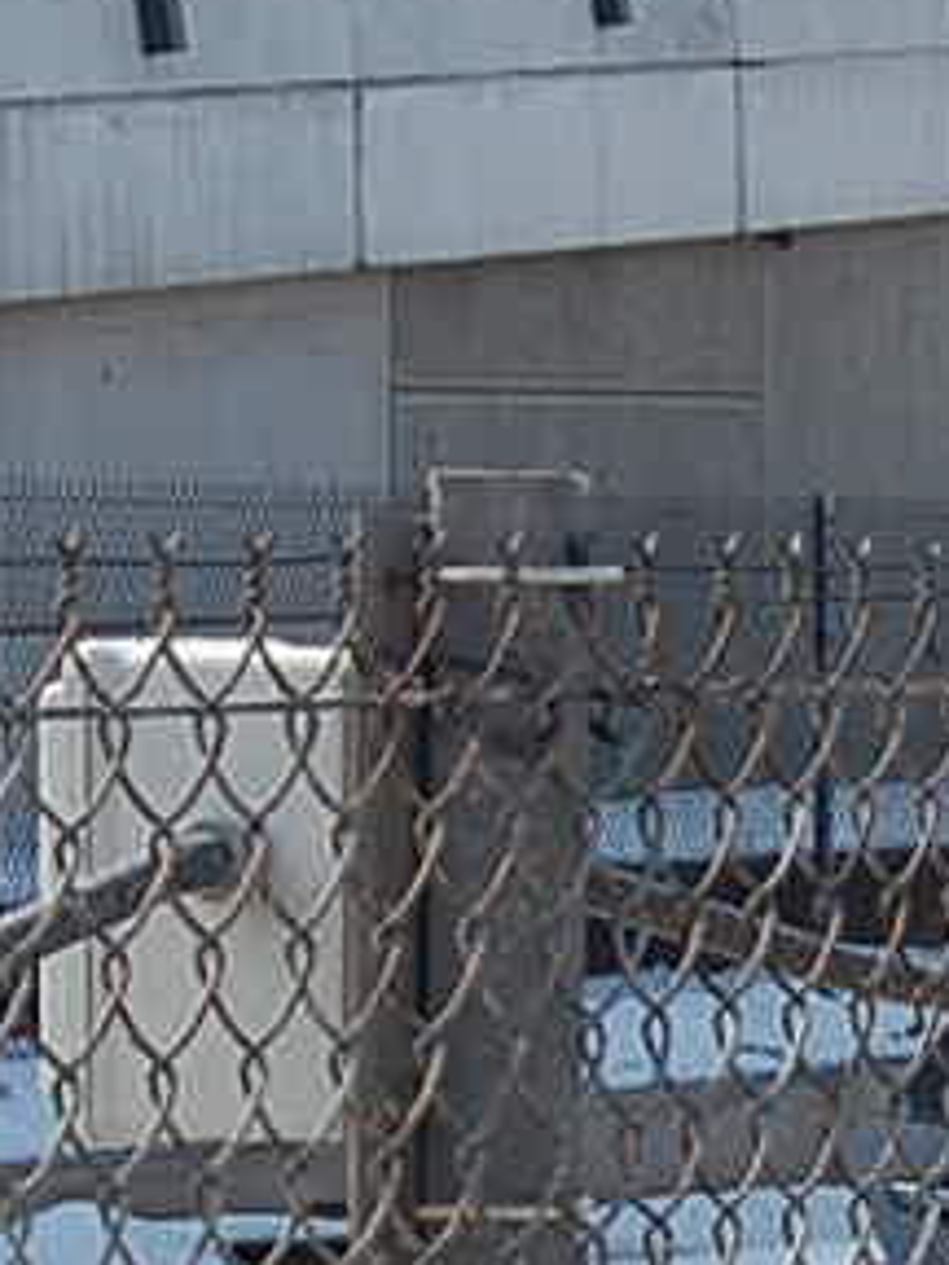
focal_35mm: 256
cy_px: 936
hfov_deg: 5.8
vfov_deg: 7.7
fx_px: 9358
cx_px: 975
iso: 200
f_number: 9
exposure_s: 1/320
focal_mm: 34
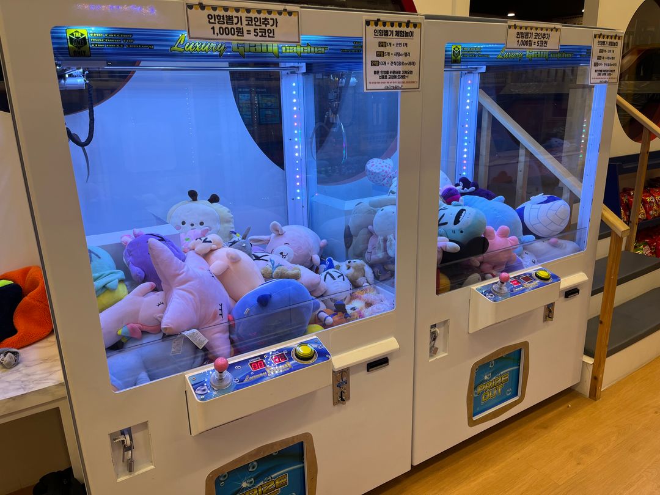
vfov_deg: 53.1
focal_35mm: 26
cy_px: 248
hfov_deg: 67.3
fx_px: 496
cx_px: 330
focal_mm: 5.1
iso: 50
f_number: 1.6
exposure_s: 1/120
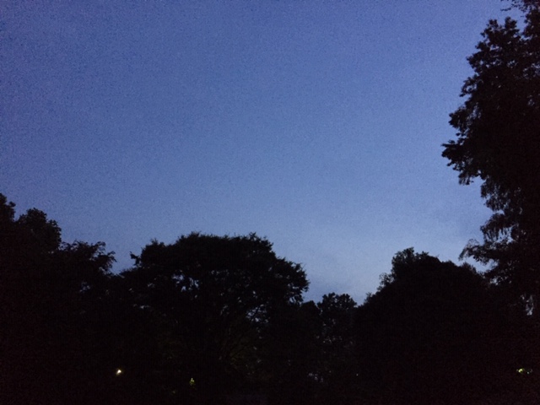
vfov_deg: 48.2
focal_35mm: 29
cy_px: 202
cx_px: 270
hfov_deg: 61.7
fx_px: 452
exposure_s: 1/15
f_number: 2.2
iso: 640
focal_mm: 4.15
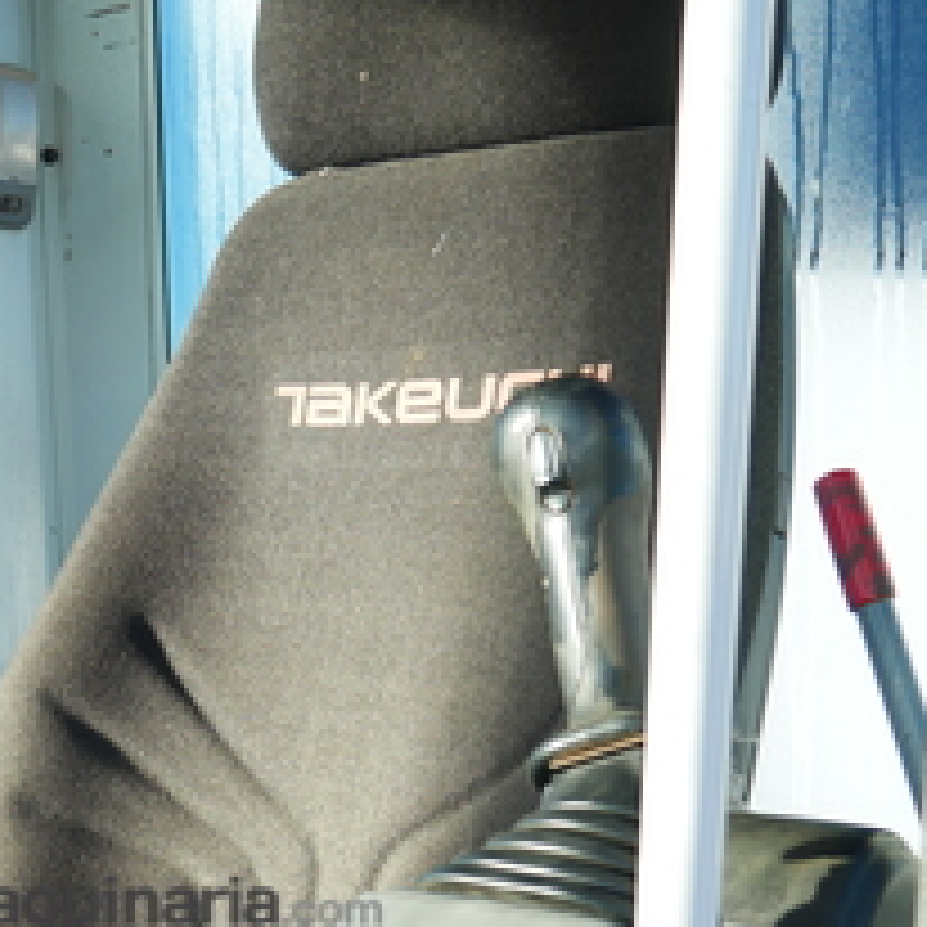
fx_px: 2000
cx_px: 47
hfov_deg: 25.1
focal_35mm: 66
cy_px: 900
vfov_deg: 25.0
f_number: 3.5
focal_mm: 14
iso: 200
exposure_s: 1/320
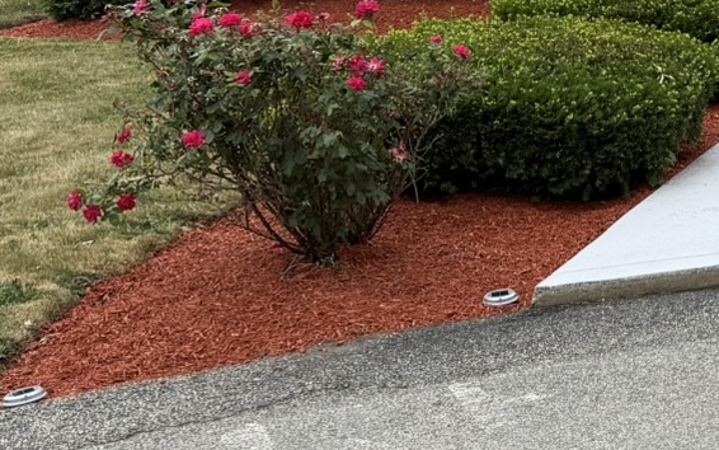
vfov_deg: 13.9
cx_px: 1227
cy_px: -55
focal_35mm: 92
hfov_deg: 18.5
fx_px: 1803
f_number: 1.78
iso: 100
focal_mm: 6.76
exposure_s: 1/1653
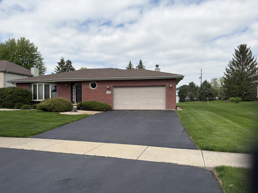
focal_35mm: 26
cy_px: 96
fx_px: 194
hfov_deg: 67.3
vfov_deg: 53.1
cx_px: 129
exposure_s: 1/3448
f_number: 1.6
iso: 50
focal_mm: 5.96
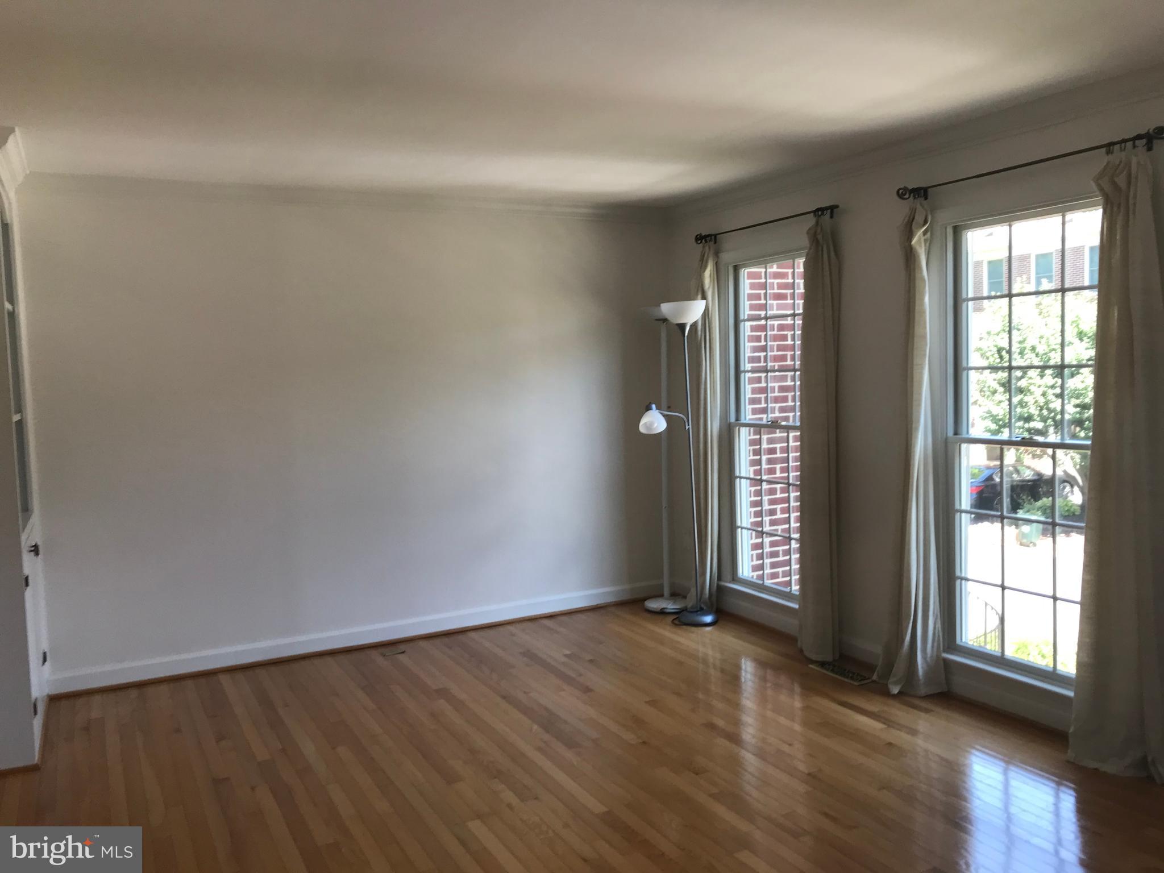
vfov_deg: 49.7
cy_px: 436
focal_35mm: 28
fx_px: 942
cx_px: 582
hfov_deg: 63.4
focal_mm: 3.99
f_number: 1.8
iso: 25
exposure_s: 1/60
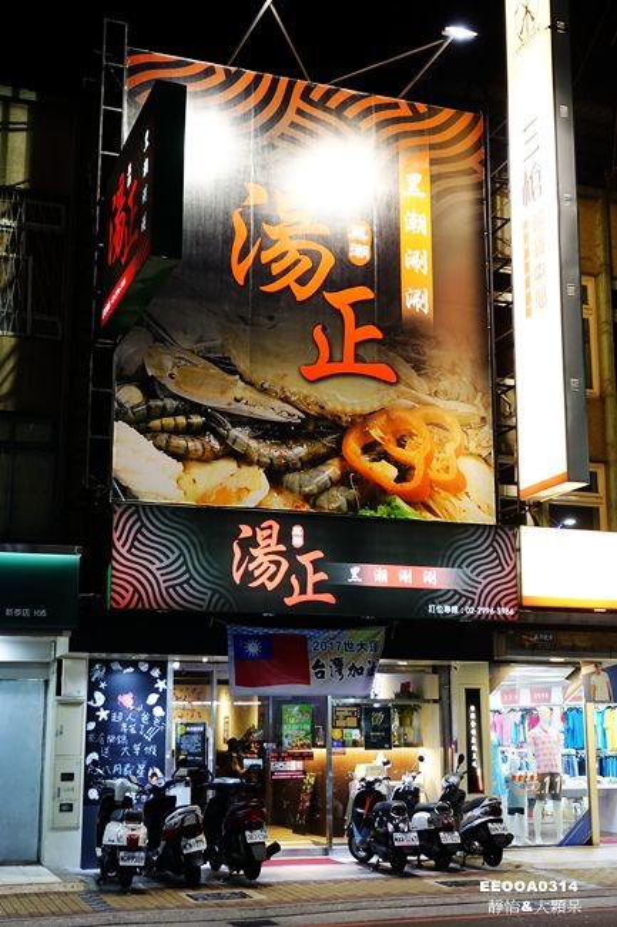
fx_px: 1209
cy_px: 464
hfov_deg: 28.6
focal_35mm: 47
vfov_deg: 41.9
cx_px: 308
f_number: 2.8
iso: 640
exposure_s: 1/50
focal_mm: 17.27
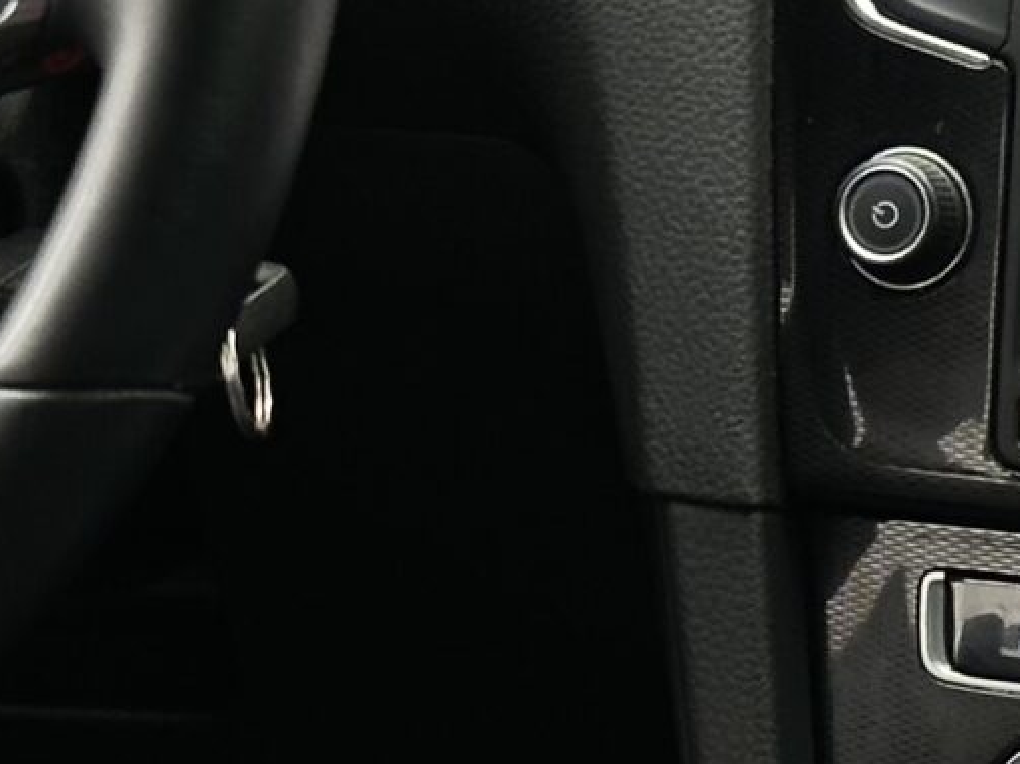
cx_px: 308
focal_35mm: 243
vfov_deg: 6.1
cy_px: 351
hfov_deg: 8.1
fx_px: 7157
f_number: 1.78
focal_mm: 6.86
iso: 50
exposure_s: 1/159
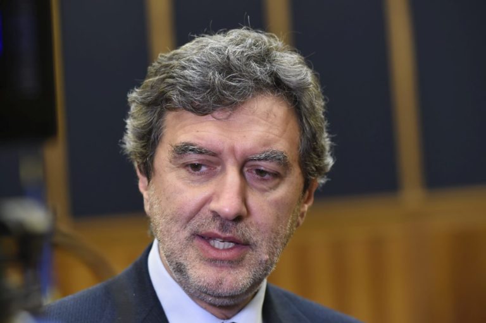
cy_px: 162
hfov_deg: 19.5
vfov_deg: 13.0
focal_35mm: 105
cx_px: 243
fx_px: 1417
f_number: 4.5
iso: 2500
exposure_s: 1/125
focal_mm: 105
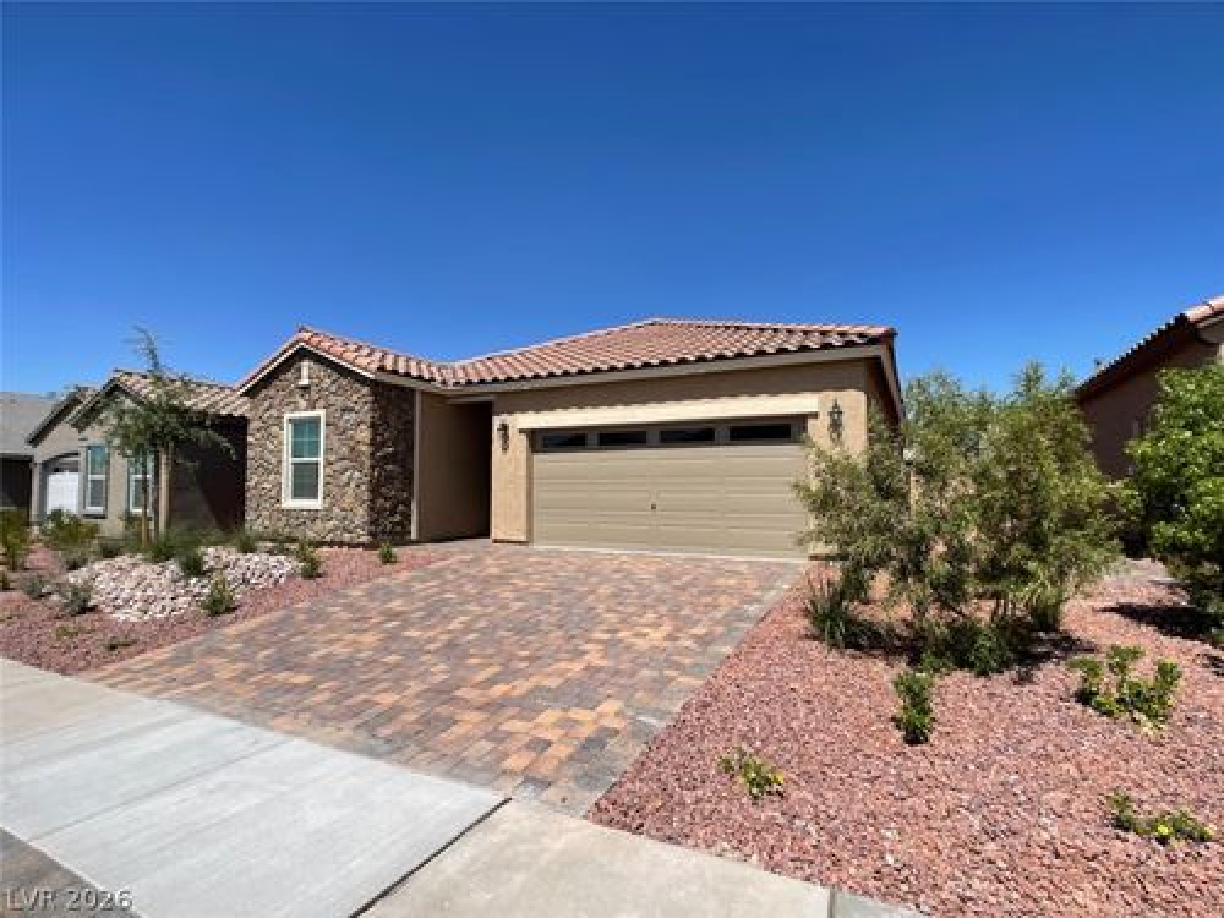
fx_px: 919
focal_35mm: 26
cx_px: 612
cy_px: 459
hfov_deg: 67.3
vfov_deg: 53.1
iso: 32
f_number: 1.6
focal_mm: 5.1
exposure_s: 1/4202
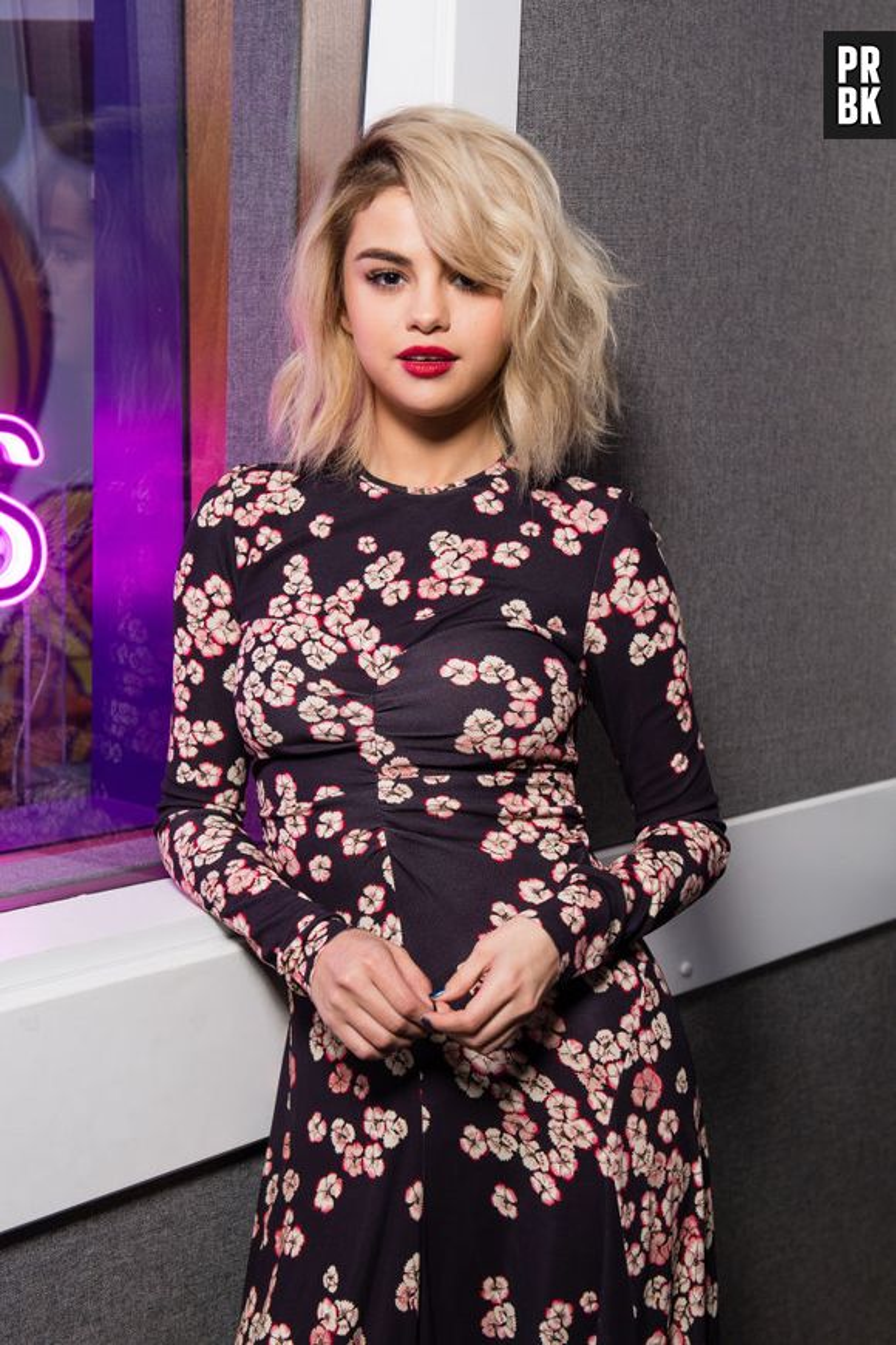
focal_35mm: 48
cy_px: 672
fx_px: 1792
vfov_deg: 41.1
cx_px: 448
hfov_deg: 28.1
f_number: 5.6
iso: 640
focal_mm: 48
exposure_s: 1/160
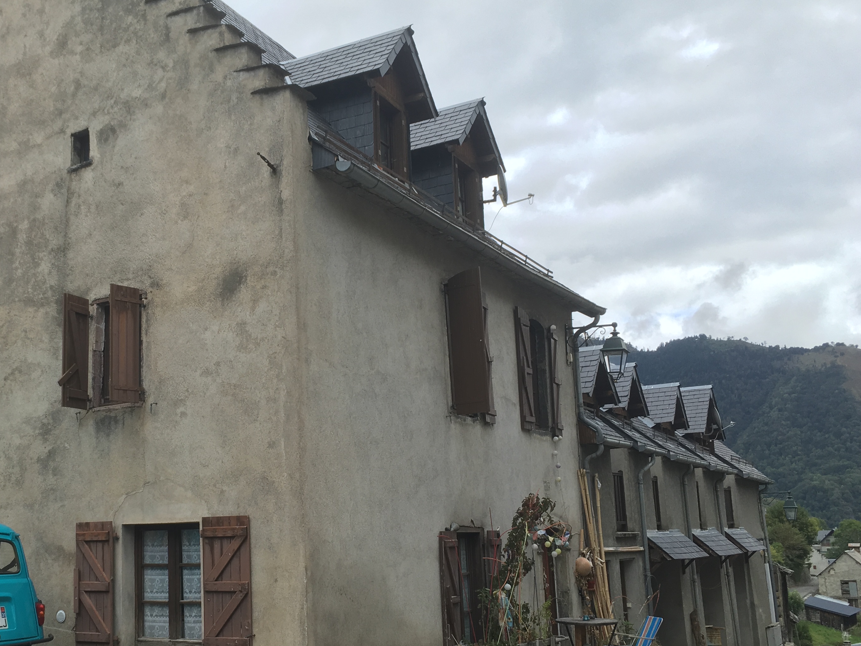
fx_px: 1045
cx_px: 280
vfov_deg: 34.3
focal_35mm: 42
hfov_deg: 44.1
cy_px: 364
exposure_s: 1/565
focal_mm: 4.15
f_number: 2.2
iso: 25
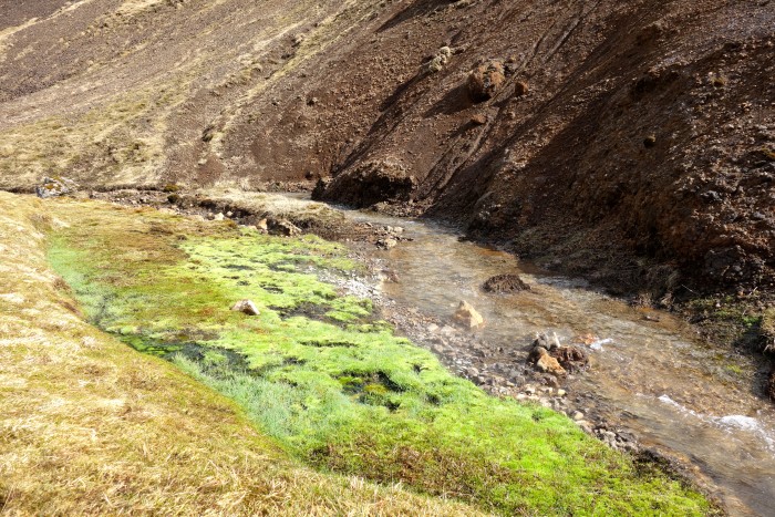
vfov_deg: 46.4
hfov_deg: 65.5
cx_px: 388
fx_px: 603
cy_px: 258
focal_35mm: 28
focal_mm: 10.4
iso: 125
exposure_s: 1/320
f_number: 5.6
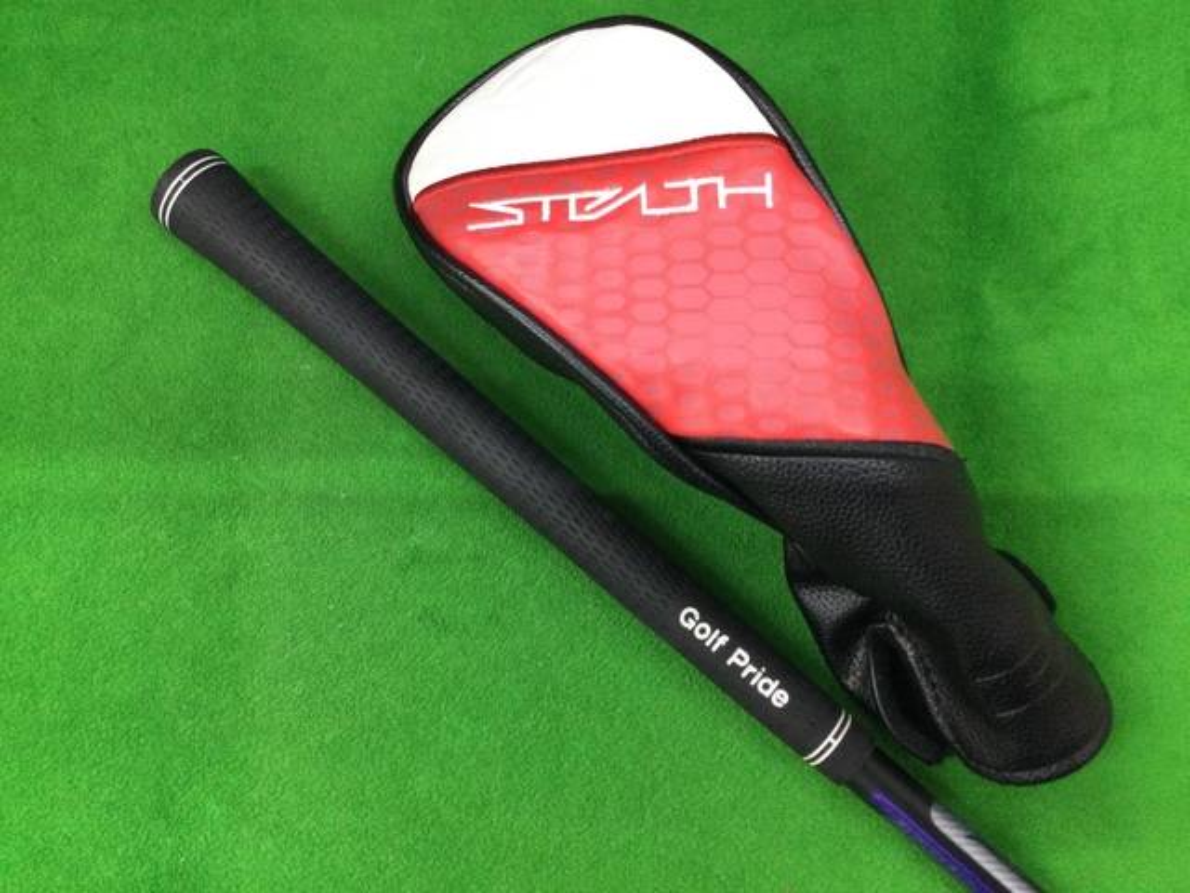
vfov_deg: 45.4
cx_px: 595
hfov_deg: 58.4
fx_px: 1066
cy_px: 446
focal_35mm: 31
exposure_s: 1/30
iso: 160
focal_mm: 3.3
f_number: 2.4
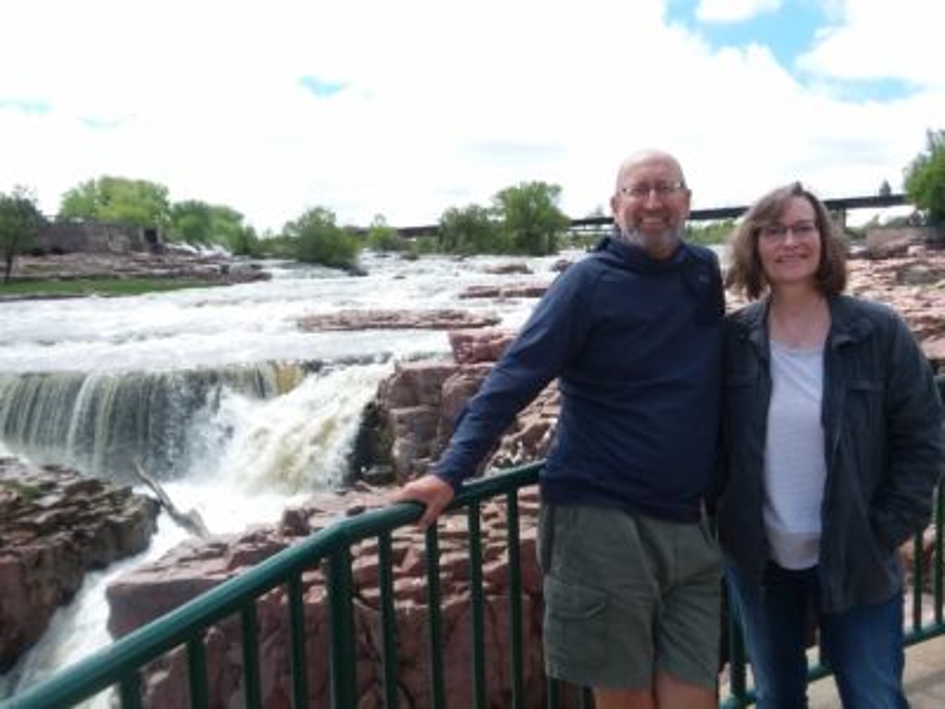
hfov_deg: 61.7
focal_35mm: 29
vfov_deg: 48.2
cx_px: 472
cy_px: 354
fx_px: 792
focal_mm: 2.47
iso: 40
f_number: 1.9
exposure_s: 1/942
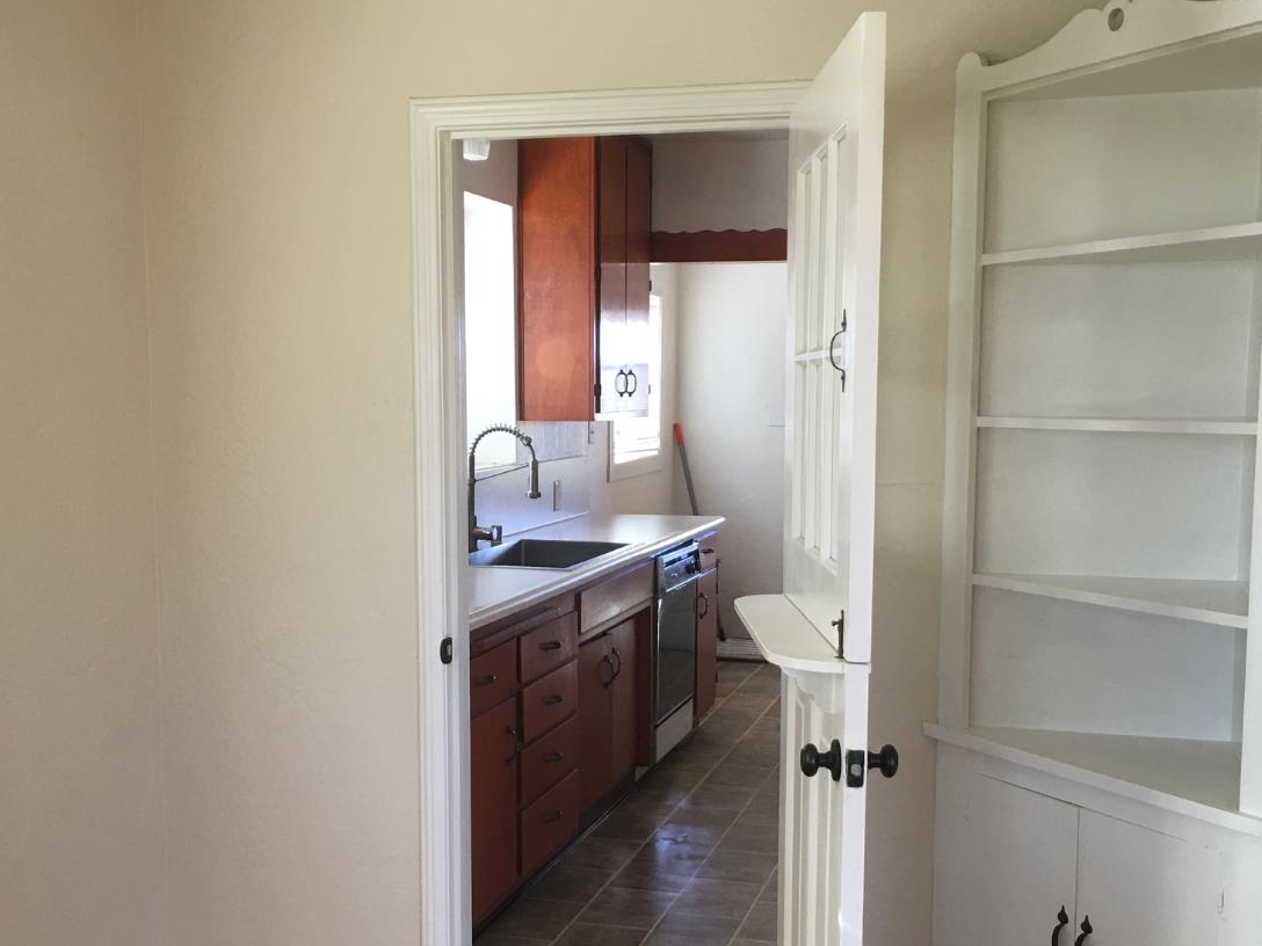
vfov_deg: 35.8
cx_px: 665
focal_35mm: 40
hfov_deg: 46.8
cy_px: 562
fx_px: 1458
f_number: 2.2
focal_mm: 4.15
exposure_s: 1/30
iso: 32
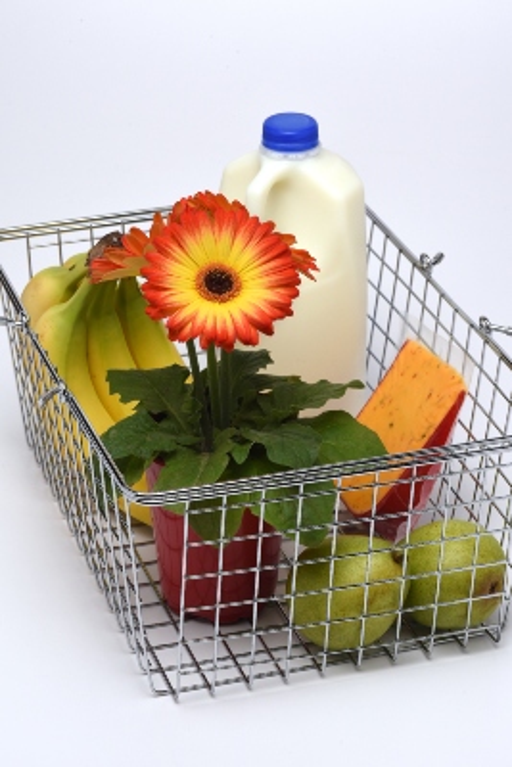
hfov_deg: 13.1
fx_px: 2238
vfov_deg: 19.4
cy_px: 384
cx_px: 256
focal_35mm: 105
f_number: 20
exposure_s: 1/60
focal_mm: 105
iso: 200
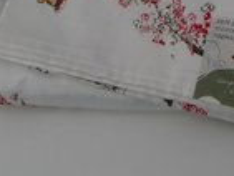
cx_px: 202
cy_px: -22
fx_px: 609
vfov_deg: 15.9
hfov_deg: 21.4
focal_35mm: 90
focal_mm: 6.64
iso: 100
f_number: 4.7
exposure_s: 1/200
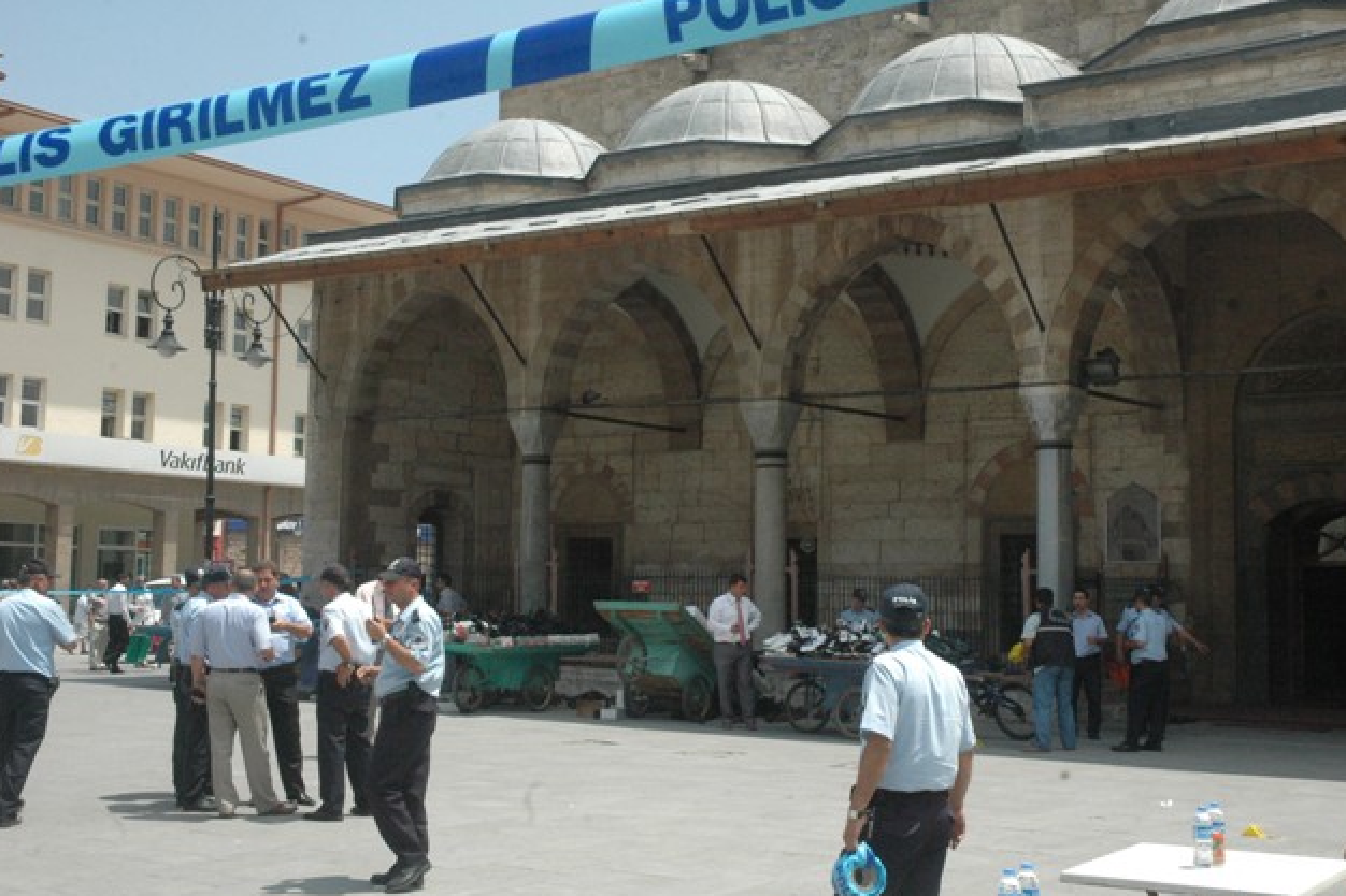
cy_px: 449
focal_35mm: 48
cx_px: 679
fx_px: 1776
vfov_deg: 28.3
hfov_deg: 41.5
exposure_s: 1/750
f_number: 13
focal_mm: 31
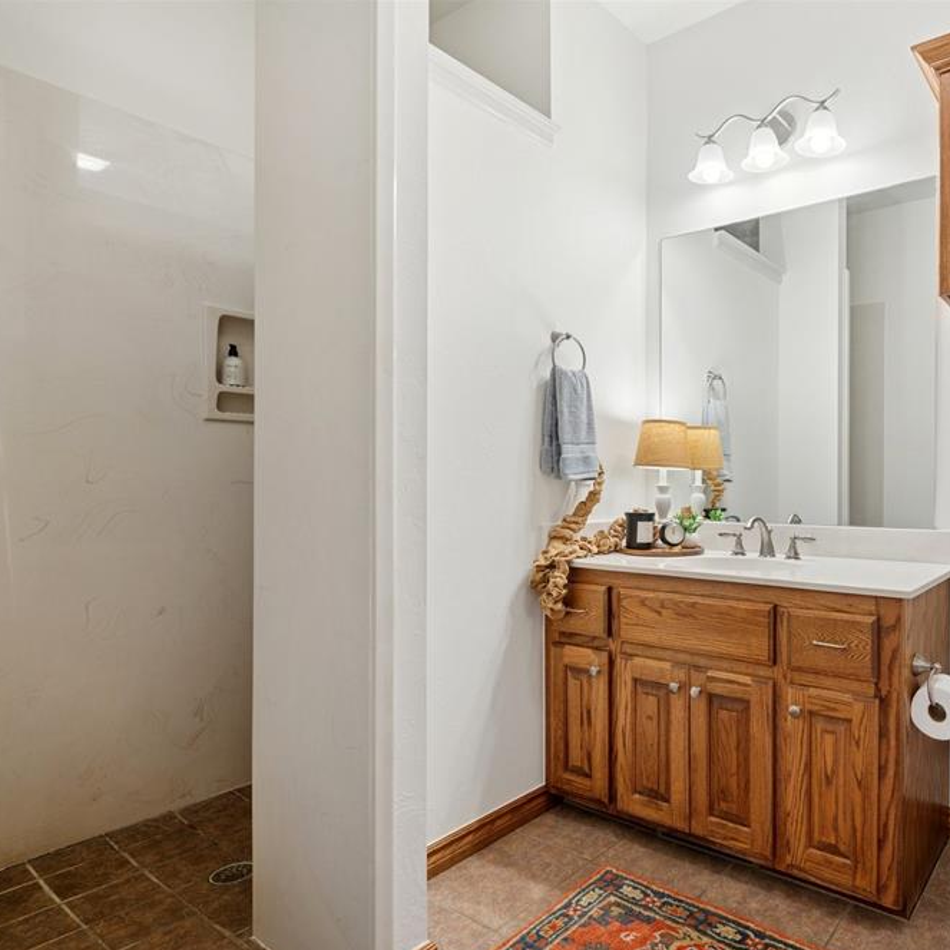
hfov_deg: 68.0
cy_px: 487
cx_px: 701
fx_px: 652
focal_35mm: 21
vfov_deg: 72.1
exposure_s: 1/15
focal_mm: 16
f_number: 7.1
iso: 200
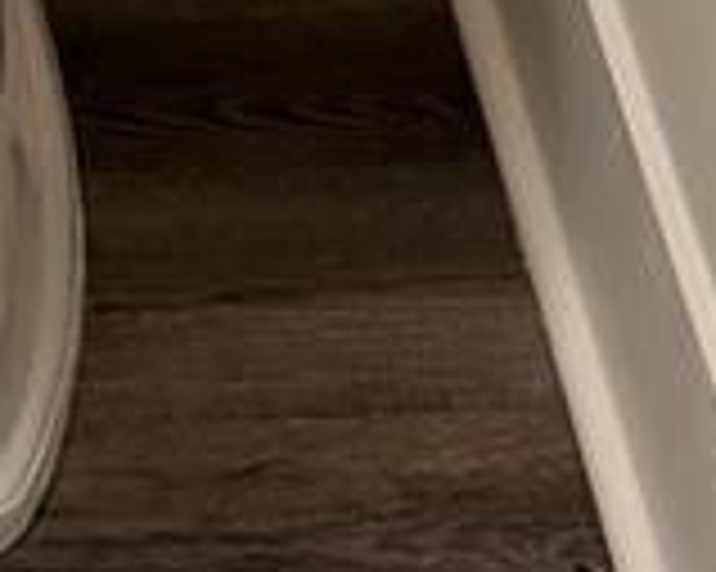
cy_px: -338
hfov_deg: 8.5
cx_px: -45
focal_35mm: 227
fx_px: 4807
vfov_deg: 6.7
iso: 250
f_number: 1.78
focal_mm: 6.76
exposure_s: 1/60
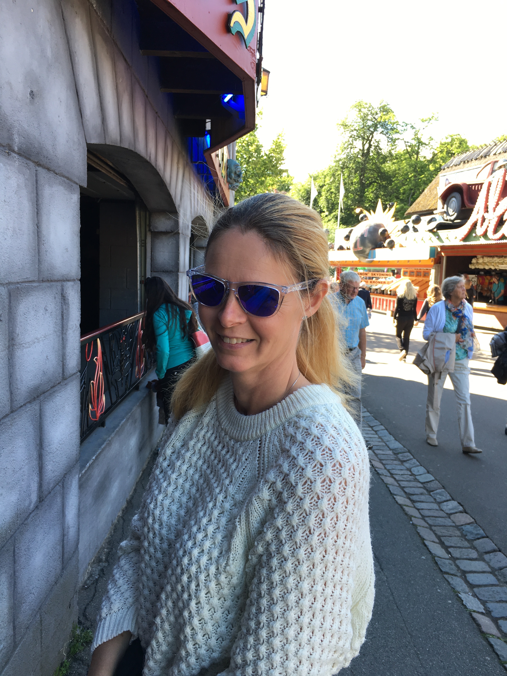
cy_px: 338
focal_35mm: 29
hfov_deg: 48.2
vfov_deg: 61.7
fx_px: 566
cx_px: 254
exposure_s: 1/111
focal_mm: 4.15
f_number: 2.2
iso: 25
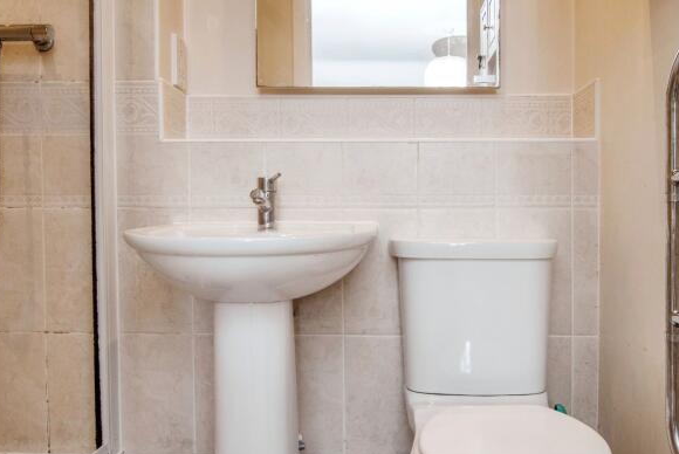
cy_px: 232
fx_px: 566
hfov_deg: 61.7
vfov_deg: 43.7
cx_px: 379
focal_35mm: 30
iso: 400
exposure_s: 1/60
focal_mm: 17
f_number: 7.1
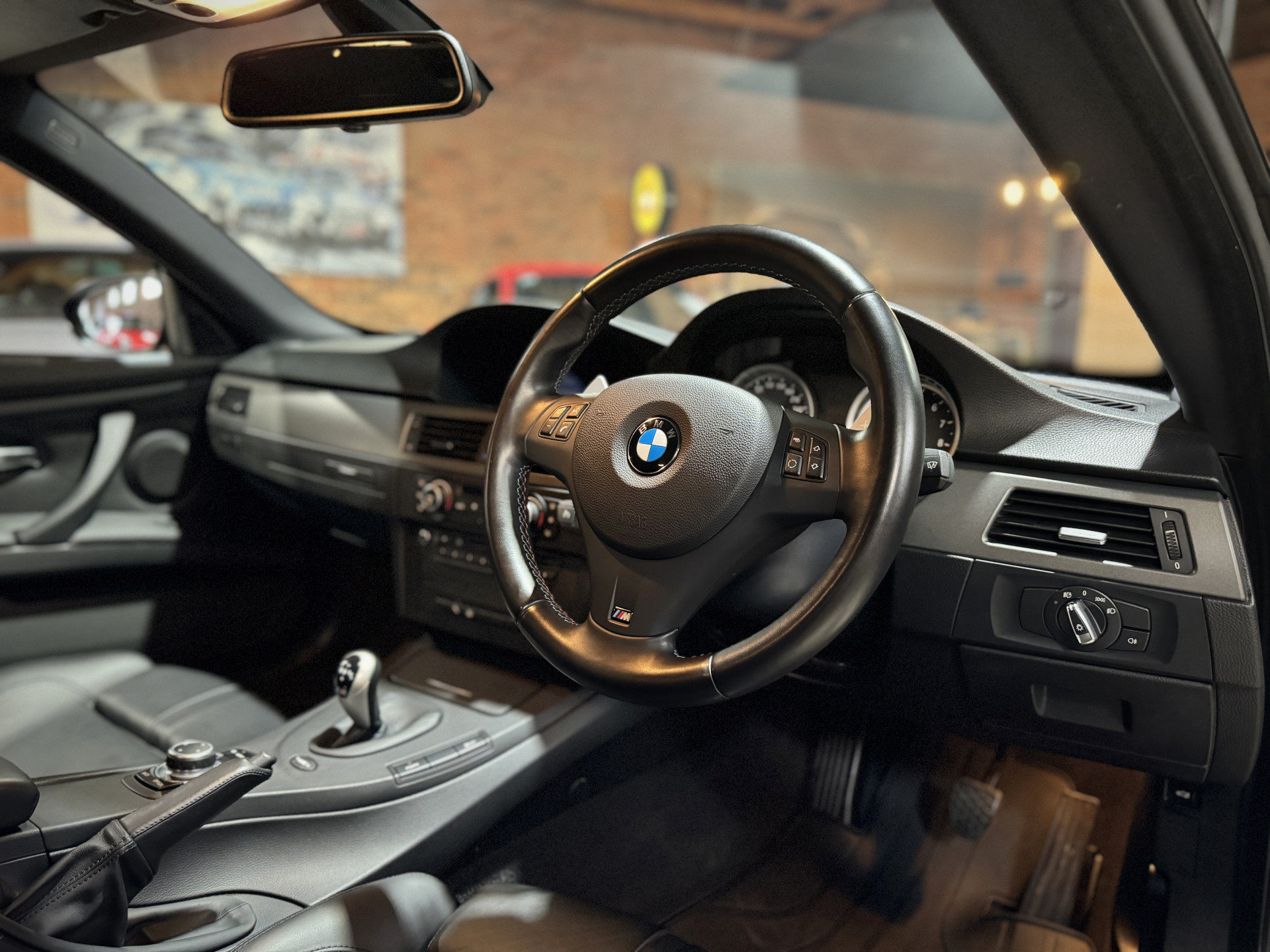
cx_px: 635
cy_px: 476
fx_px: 881
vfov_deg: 56.8
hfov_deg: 71.6
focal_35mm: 24
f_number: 1.78
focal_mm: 6.86
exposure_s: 1/33
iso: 1000
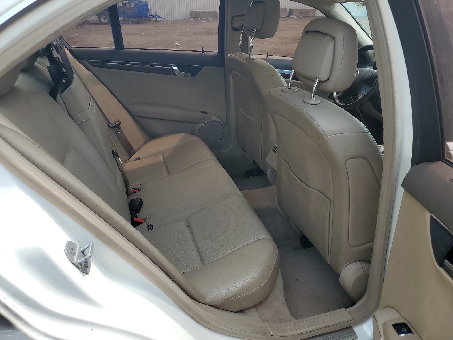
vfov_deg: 53.1
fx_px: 340
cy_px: 170
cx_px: 226
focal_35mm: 26
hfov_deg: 67.3
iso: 50
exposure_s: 1/833
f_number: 1.5
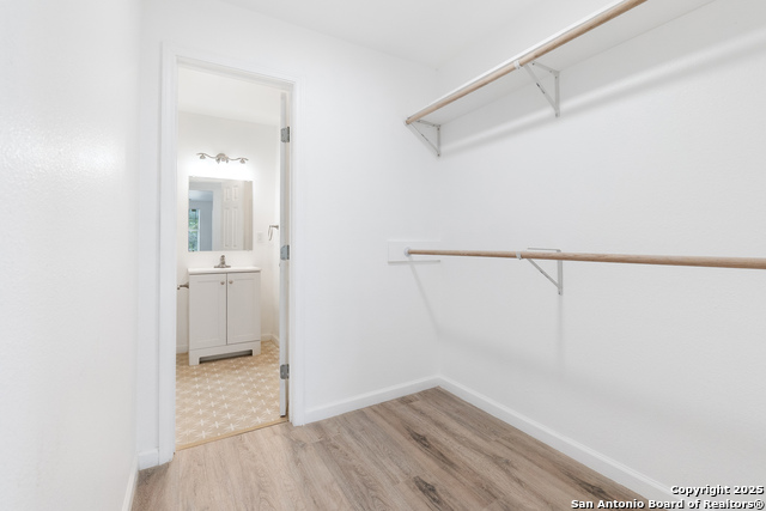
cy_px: 256
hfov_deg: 100.4
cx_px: 383
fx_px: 319
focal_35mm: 15
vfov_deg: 77.4
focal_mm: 10
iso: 320
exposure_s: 1/80
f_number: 6.3
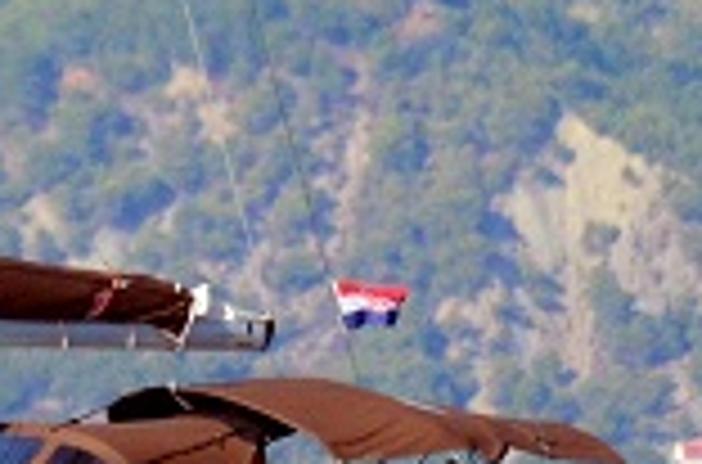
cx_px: 374
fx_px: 56087
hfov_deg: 0.7
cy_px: -14
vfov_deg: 0.5
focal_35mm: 2885
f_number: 5.6
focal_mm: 300
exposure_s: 1/8000
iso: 2000
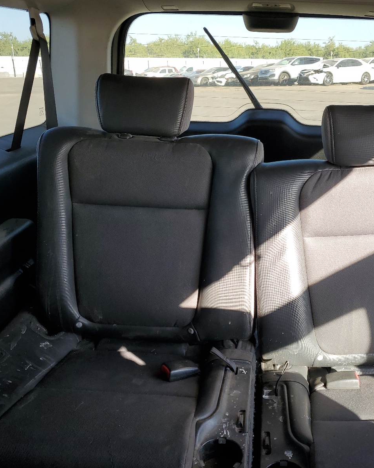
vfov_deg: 52.8
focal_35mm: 34
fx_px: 470
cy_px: 234
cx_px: 235
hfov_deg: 43.0
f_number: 1.5
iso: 50
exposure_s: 1/256
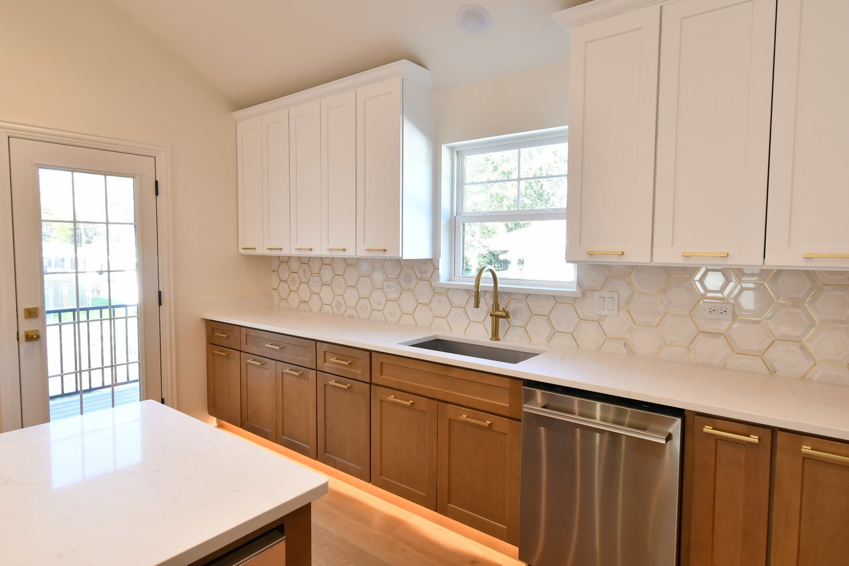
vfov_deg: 61.9
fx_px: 472
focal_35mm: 20
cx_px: 424
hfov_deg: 84.0
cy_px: 283
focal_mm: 10
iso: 500
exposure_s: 1/40
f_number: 6.3
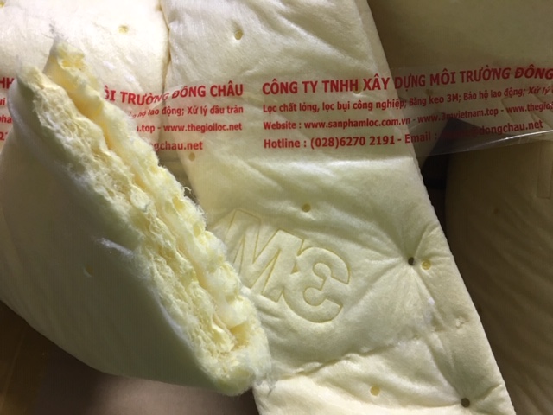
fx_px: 463
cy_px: 208
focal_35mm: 29
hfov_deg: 61.7
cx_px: 276
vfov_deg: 48.2
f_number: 2.2
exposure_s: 1/17
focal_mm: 4.15
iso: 80
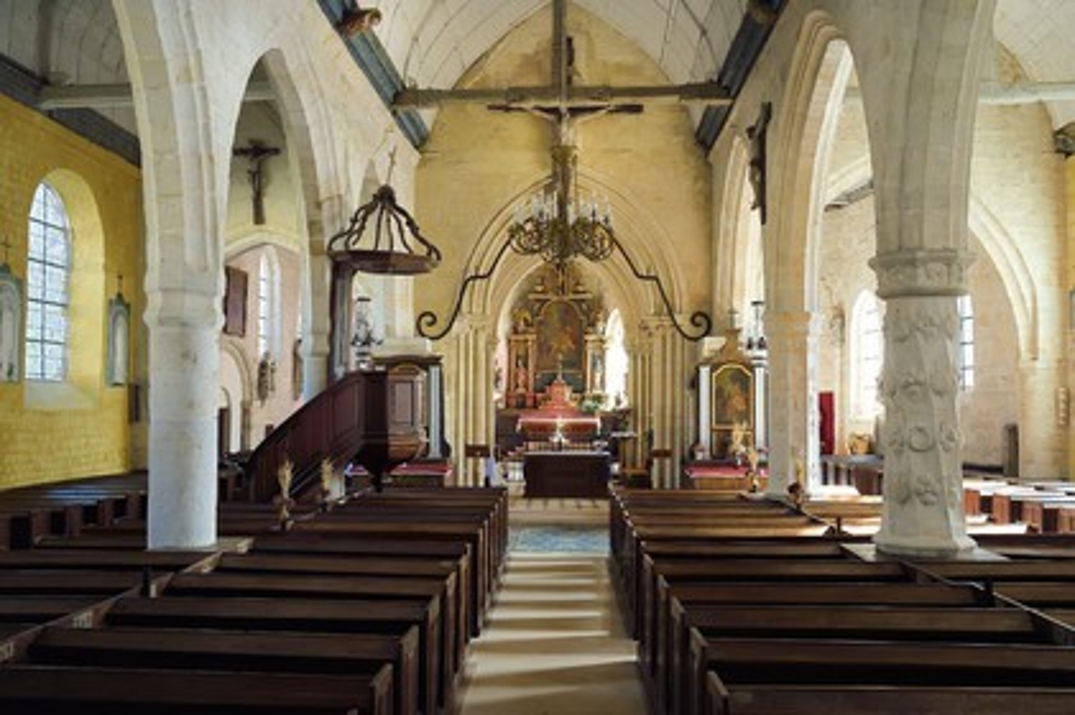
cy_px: 358
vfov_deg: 38.8
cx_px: 538
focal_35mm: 34
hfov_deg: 55.8
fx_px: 1014
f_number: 7.1
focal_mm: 34
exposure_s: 1/40
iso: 1600
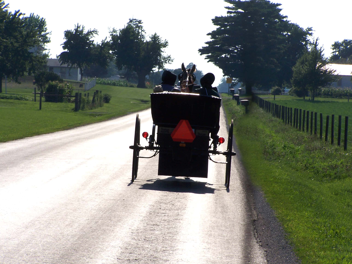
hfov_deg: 9.1
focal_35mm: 218
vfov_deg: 6.8
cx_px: 176
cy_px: 132
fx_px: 2217
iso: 80
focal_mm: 36.2
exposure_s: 1/640
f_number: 6.3
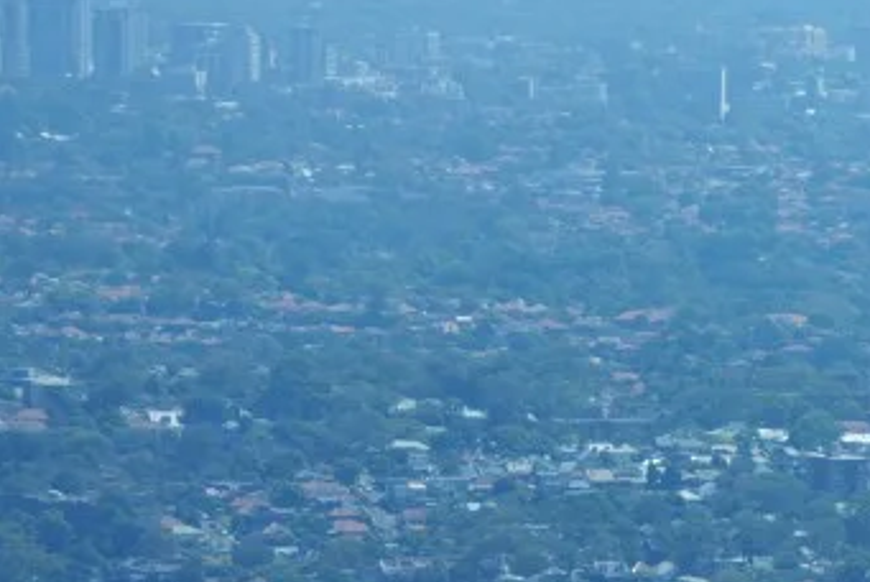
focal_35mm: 484
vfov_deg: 2.8
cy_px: 796
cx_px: 2064
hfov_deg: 4.2
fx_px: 11706
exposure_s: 1/250
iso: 100
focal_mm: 102
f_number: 5.9
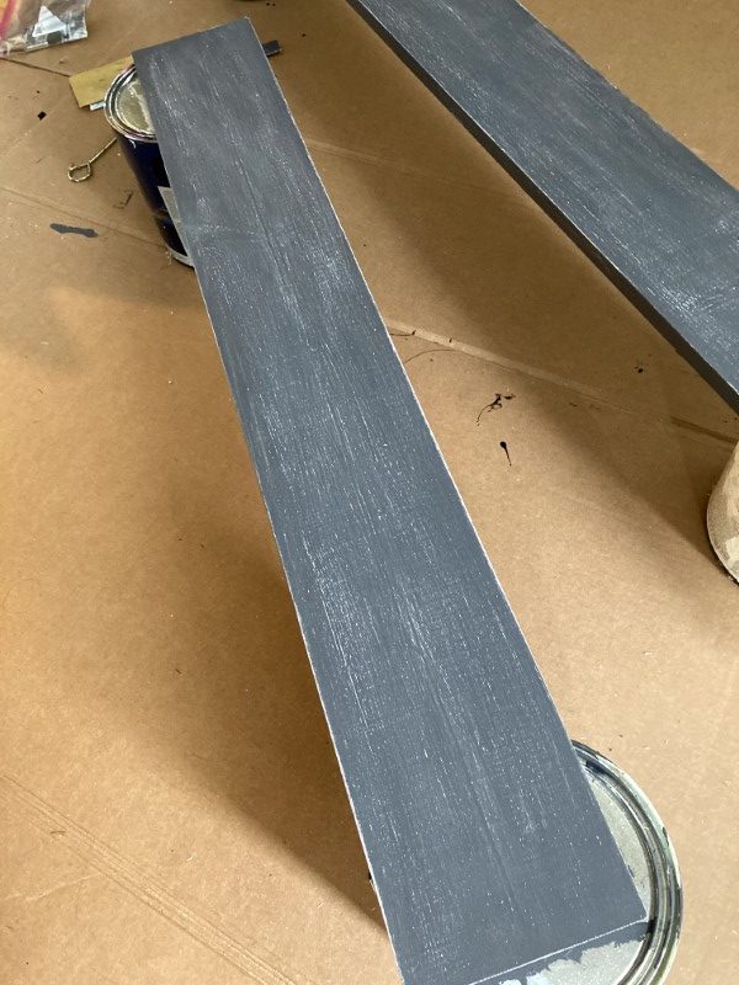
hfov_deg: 49.7
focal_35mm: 28
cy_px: 492
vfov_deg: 63.4
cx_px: 370
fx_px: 797
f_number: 1.8
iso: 500
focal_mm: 3.99
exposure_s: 1/30
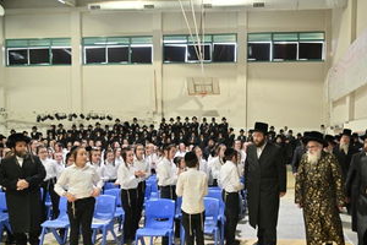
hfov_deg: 57.6
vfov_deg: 40.8
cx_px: 241
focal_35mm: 32
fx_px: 326
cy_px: 152
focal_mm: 24
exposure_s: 1/160
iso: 800
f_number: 4
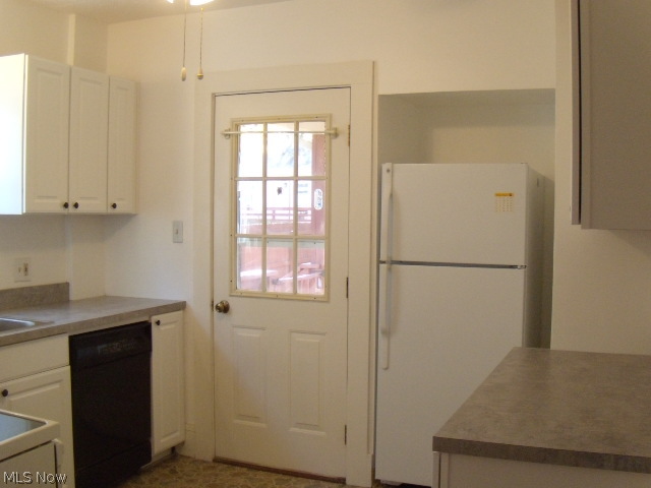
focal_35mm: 36
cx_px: 326
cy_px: 244
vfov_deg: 39.7
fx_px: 677
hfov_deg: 51.4
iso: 400
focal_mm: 6.4
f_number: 3.6
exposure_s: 1/50
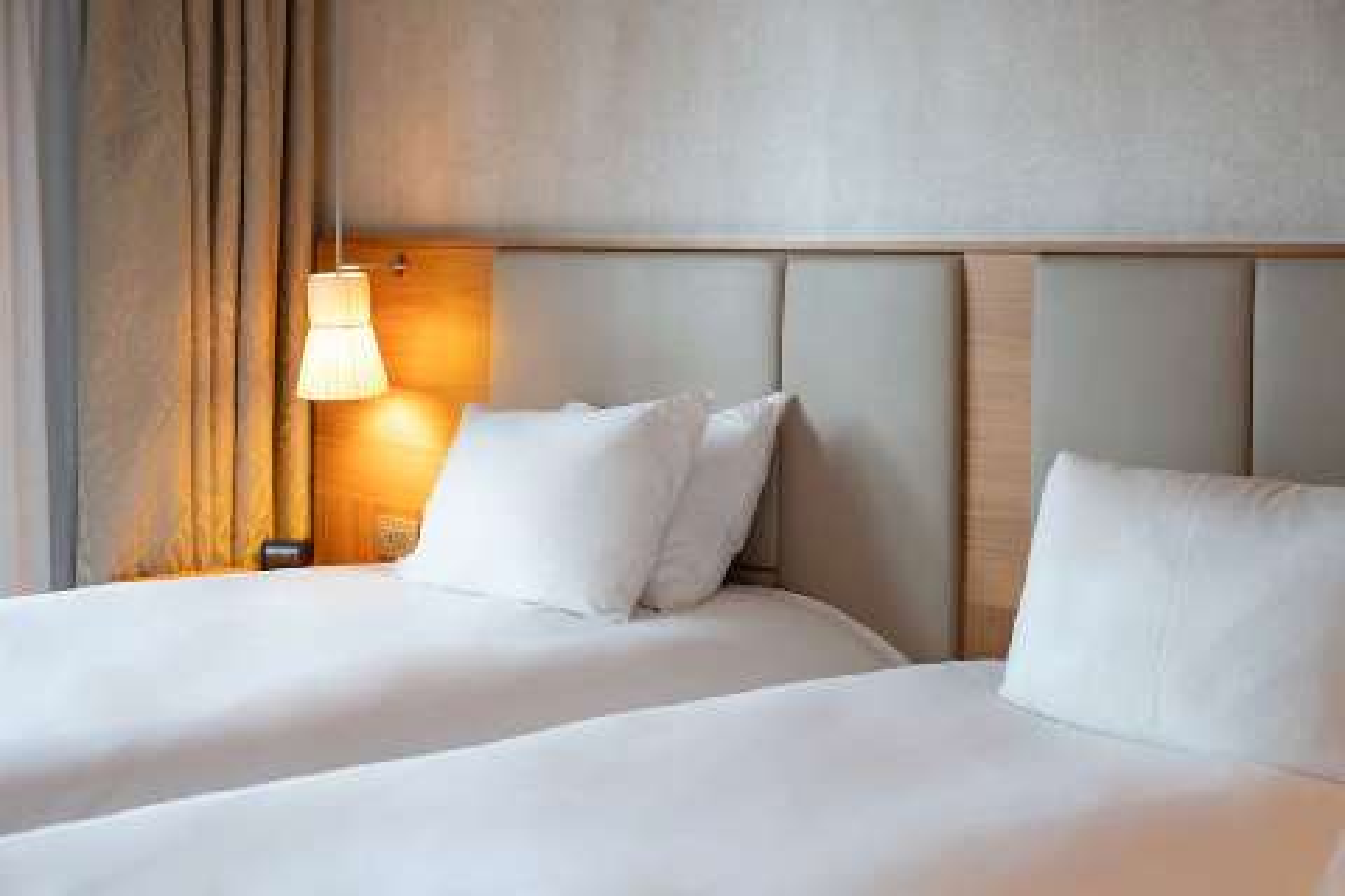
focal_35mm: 52
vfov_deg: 26.0
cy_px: 448
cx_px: 672
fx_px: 1943
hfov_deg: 38.2
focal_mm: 52
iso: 800
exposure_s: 1/125
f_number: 4
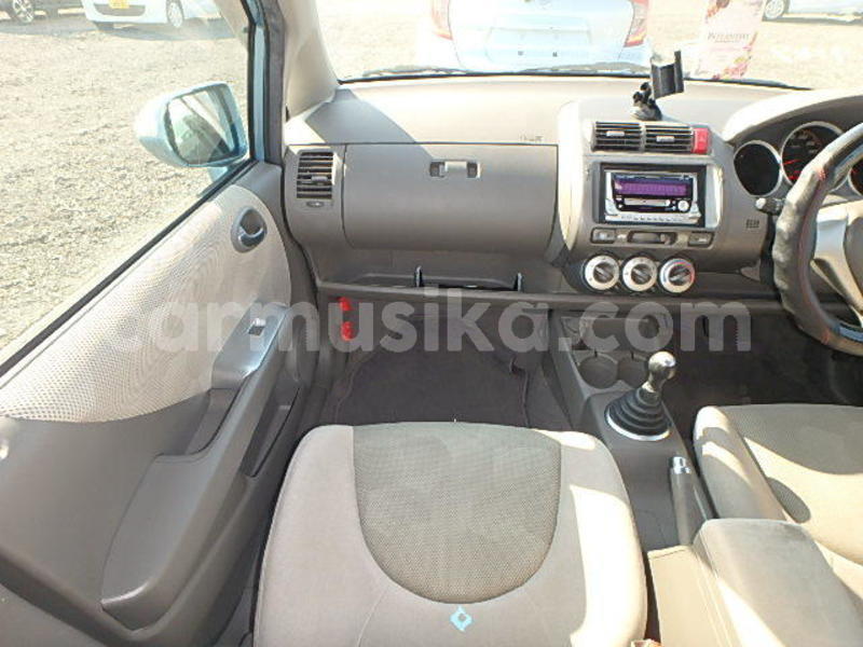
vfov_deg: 63.4
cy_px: 324
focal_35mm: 21
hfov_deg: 79.0
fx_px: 524
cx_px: 432
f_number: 3.5
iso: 125
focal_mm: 3.7
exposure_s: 1/125
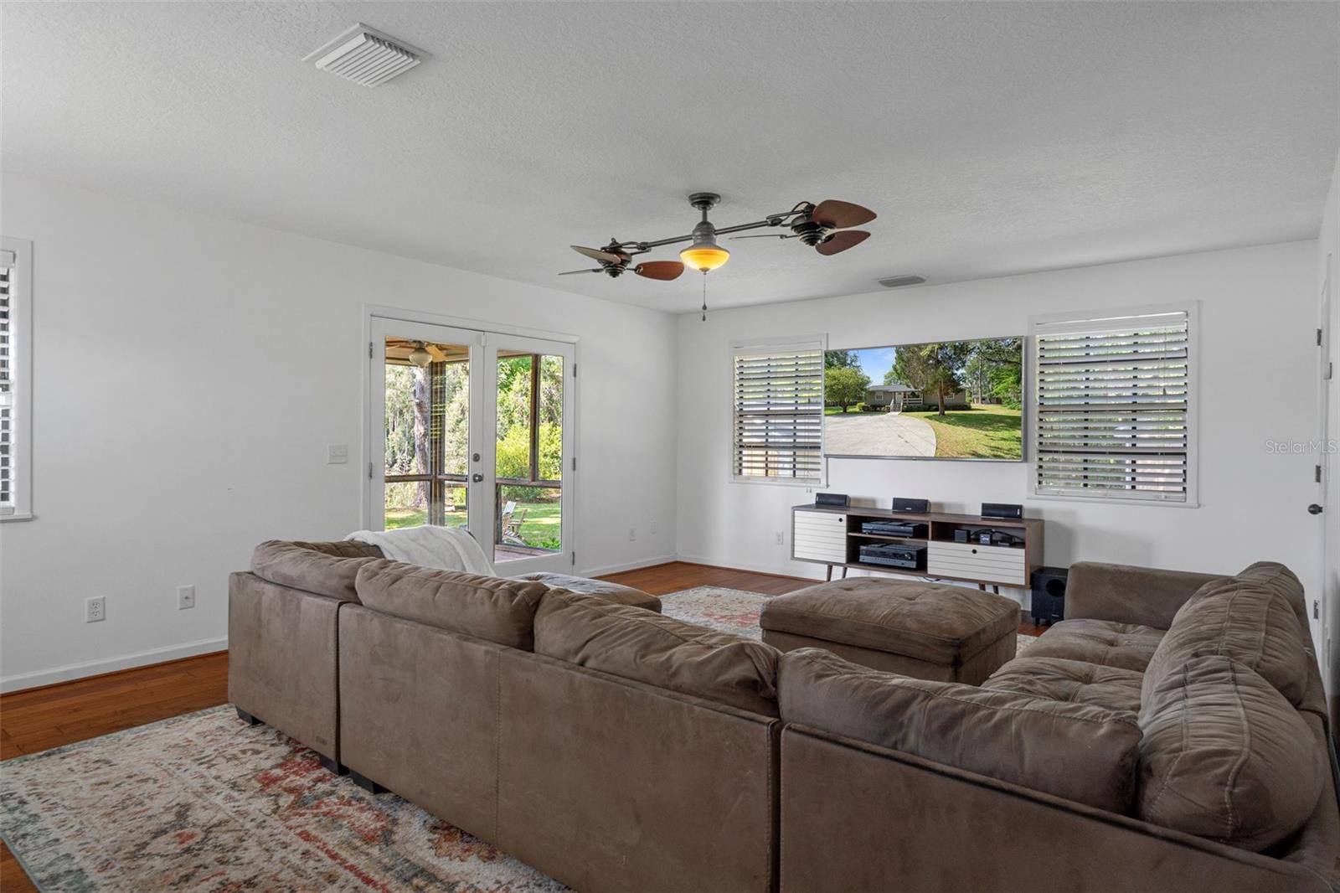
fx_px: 744
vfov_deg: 61.9
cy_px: 446
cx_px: 670
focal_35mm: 20
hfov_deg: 84.0
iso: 400
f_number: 8
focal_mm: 20
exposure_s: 1/4
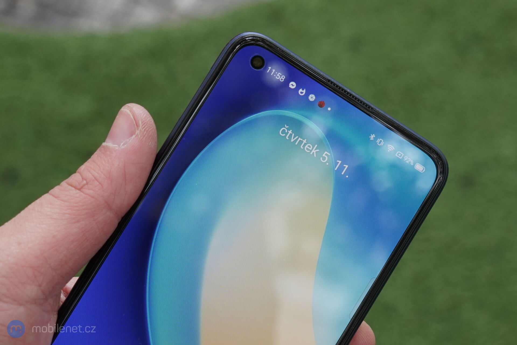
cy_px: 172
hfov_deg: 40.3
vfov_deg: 27.5
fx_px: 704
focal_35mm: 49
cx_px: 258
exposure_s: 1/200
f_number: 7.1
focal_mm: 49
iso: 1250
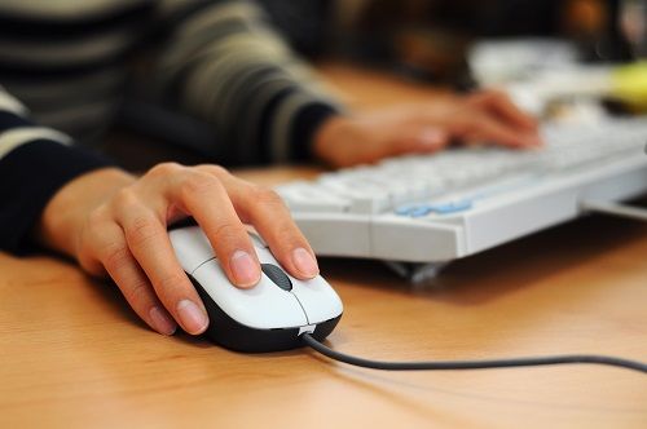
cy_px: 214
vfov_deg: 18.1
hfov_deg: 27.0
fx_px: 1346
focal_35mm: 75
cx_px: 324
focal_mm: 50
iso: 320
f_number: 2.5
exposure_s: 1/80
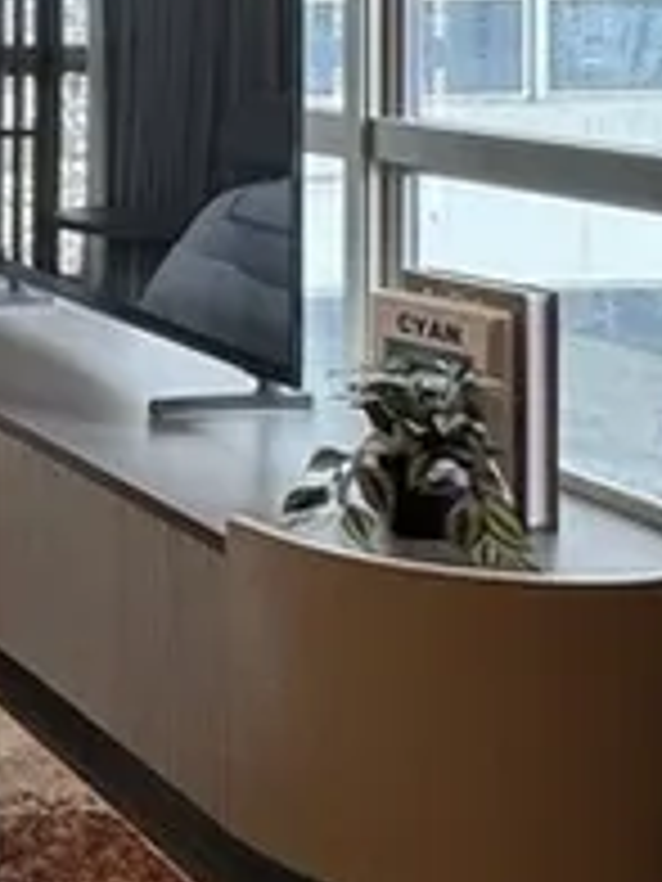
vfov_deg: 24.3
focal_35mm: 77
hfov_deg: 15.0
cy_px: 9
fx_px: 1963
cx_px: -716
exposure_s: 1/100
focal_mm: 2.22
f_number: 2.2
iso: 125
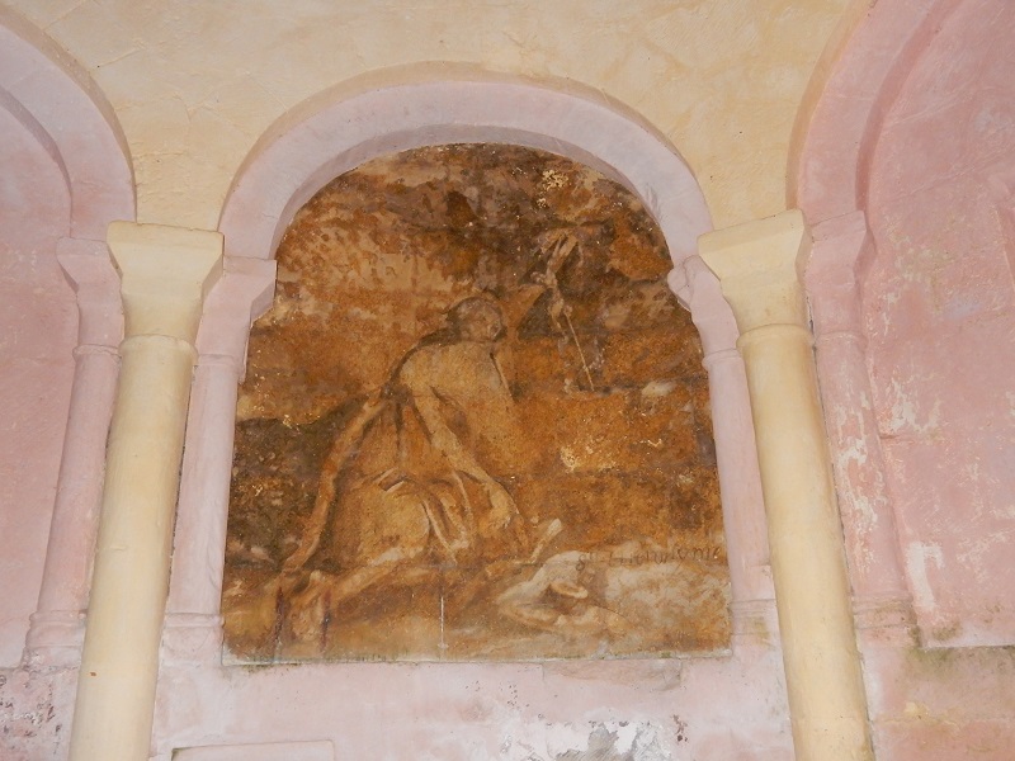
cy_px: 380
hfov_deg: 60.0
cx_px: 508
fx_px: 880
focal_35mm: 30
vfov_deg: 46.8
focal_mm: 5.4
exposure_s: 1/30
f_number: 4
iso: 640
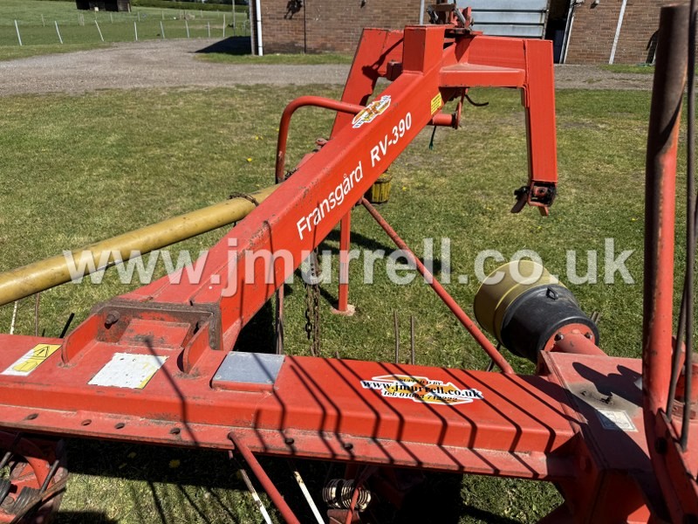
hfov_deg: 71.6
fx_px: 484
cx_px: 349
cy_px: 262
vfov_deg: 56.8
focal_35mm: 24
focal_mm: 6.76
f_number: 1.78
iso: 80
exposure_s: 1/4975
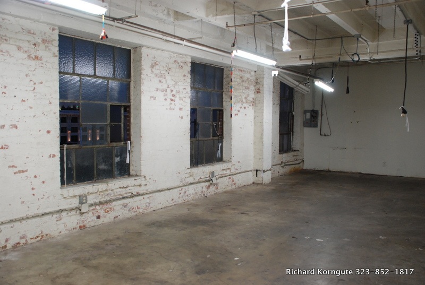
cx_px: 212
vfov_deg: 40.1
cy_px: 142
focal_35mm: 33
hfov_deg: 57.1
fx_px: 390
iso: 800
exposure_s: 1/25
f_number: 3.8
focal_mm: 22
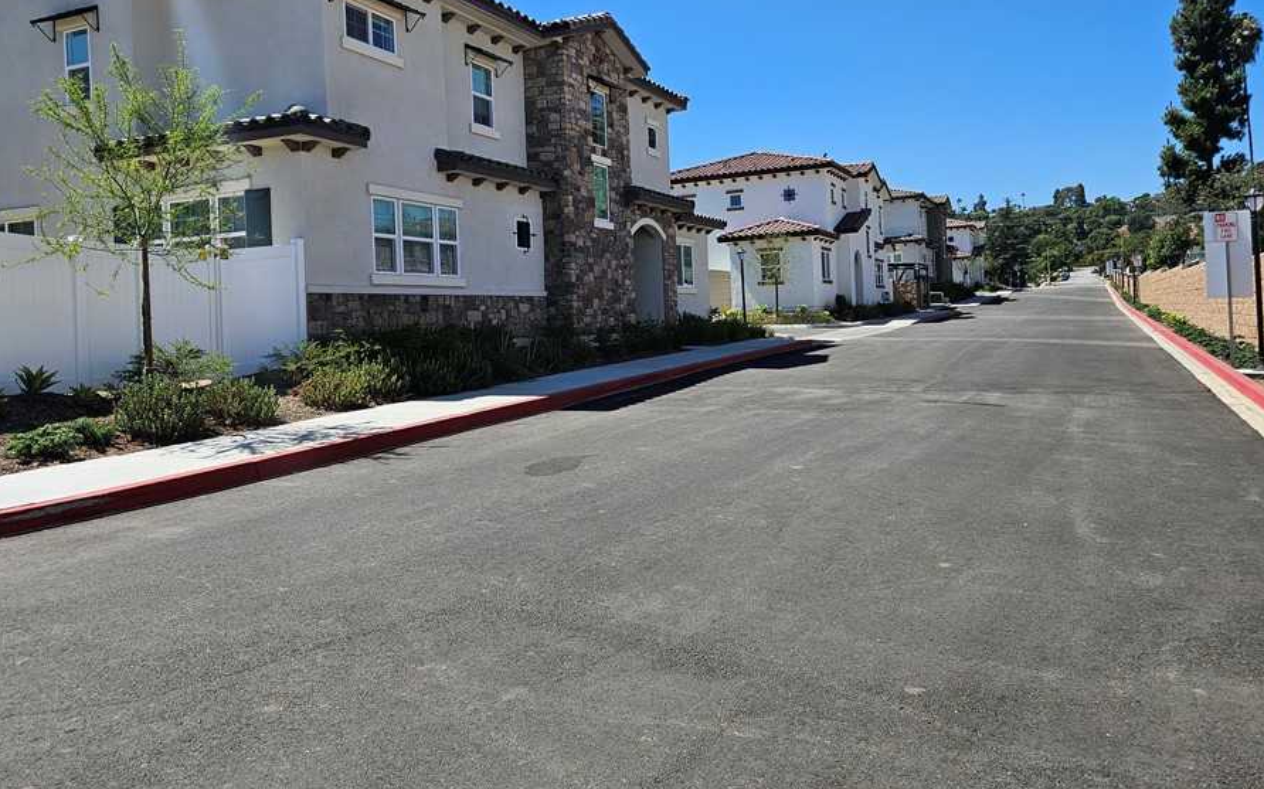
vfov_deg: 44.2
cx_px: 631
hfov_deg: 66.5
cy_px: 305
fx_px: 964
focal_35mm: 28
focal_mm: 5.4
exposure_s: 1/1879
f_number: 1.8
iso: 25
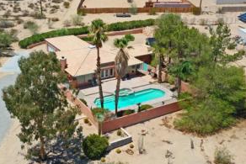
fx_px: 294
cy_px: 80
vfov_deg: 31.2
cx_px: 102
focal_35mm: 43
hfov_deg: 45.2
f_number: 6.3
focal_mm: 10.26
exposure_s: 1/640
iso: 100
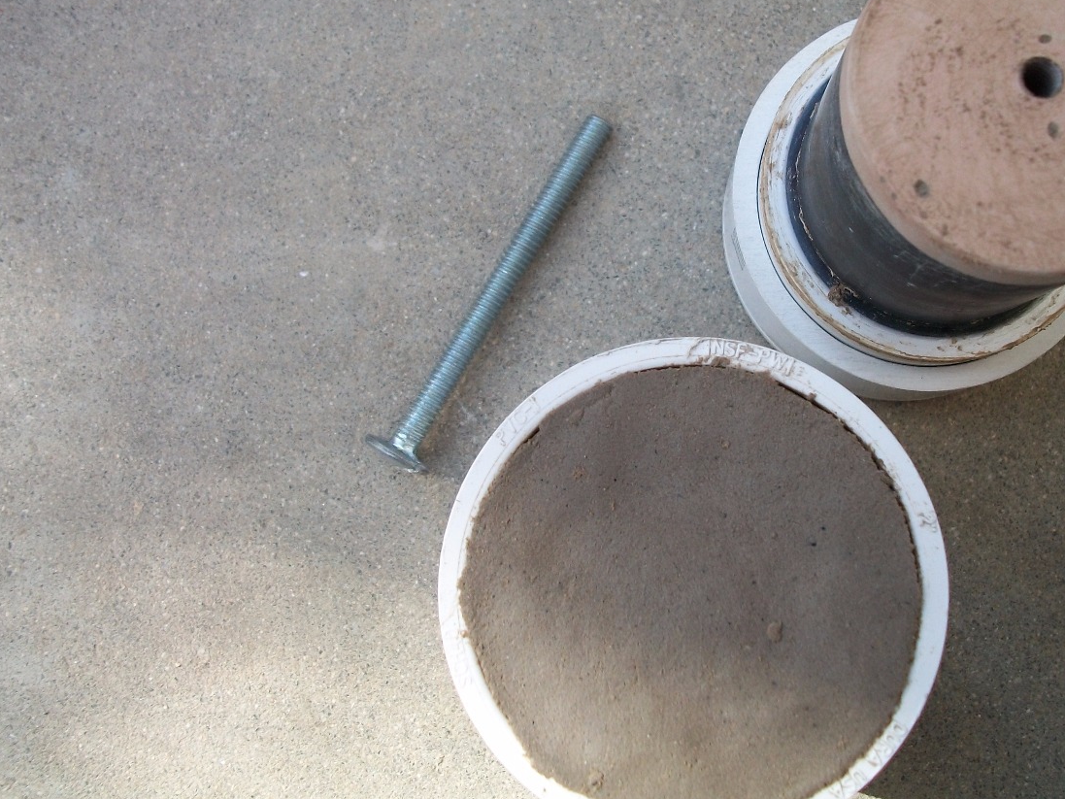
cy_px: 316
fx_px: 1292
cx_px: 584
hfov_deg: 44.7
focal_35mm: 42
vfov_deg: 34.2
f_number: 2.9
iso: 80
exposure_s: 1/125
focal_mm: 5.7
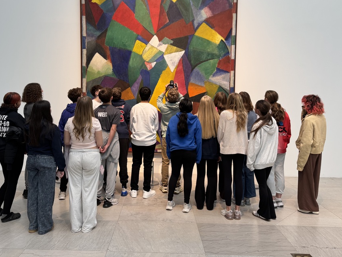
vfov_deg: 48.0
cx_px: 151
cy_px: 102
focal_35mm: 29
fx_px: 287
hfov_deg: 61.5
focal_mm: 6.76
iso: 80
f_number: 1.78
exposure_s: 1/82
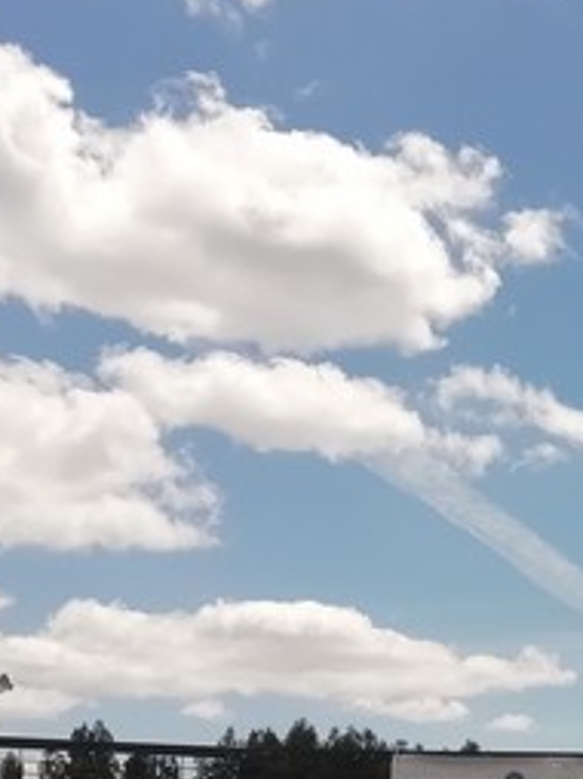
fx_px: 1844
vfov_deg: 22.7
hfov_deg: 17.2
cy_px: 828
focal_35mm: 82
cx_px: 690
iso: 50
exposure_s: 1/2123
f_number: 2.2
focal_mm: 3.46
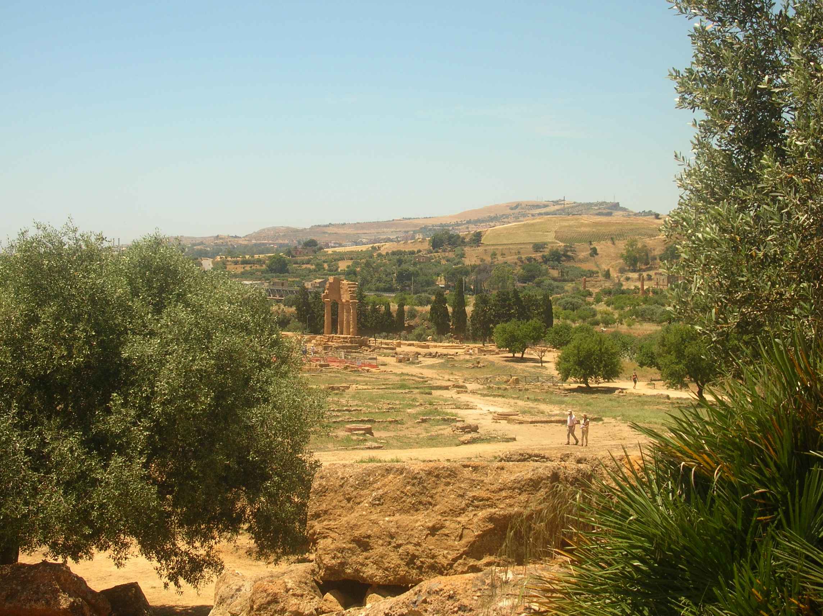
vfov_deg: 27.0
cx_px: 412
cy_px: 308
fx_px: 1283
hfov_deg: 35.6
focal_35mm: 54
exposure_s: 1/722
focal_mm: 9.1
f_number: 3.4
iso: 50
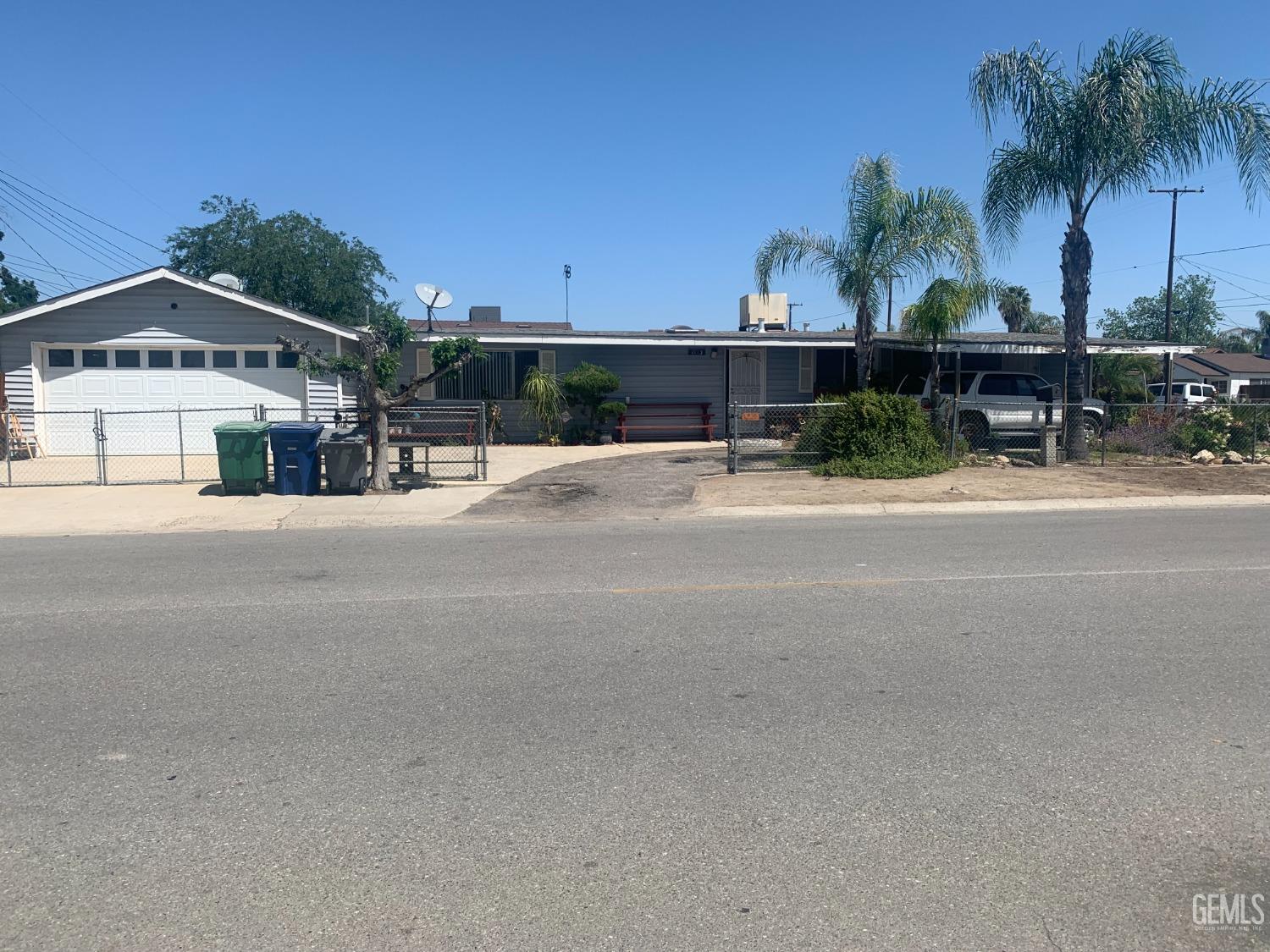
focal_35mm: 26
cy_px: 476
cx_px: 635
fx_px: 954
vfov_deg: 53.1
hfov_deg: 67.3
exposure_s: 1/2994
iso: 25
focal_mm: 4.25
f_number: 1.8
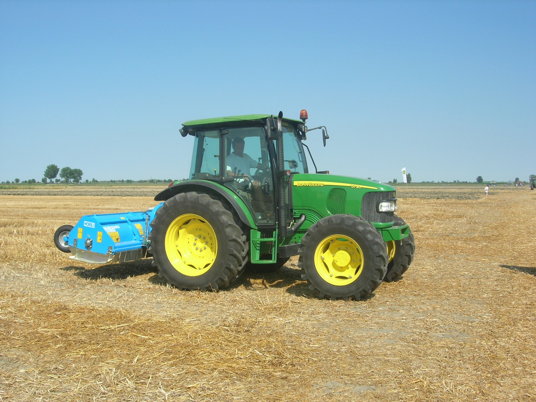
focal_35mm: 38
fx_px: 588
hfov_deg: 49.0
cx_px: 268
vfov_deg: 37.7
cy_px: 201
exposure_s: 1/539
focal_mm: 7.8
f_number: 4.8
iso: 64
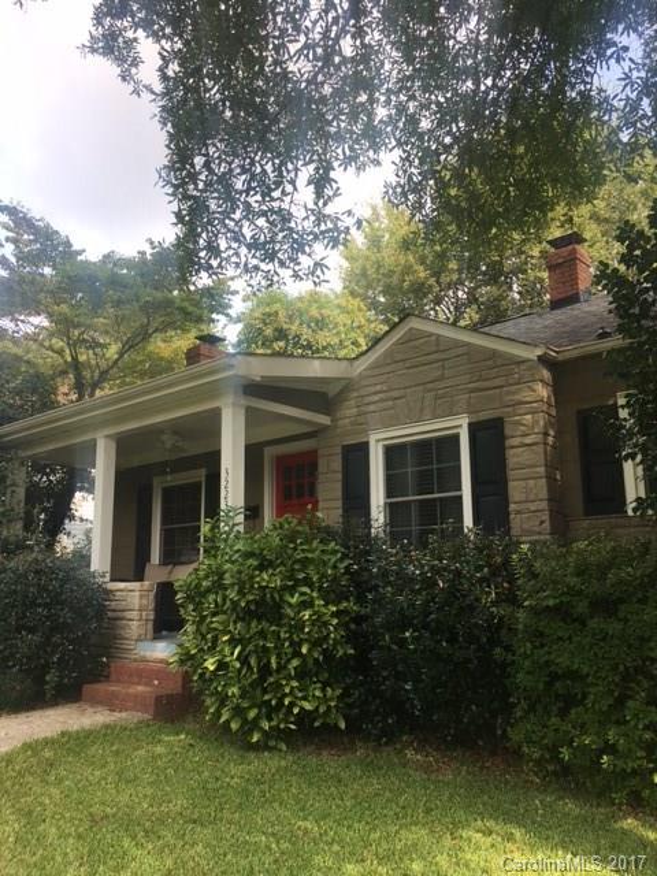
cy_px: 438
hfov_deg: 48.2
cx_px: 328
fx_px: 734
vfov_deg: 61.7
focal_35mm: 29
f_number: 2.2
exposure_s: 1/411
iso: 25
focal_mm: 4.15
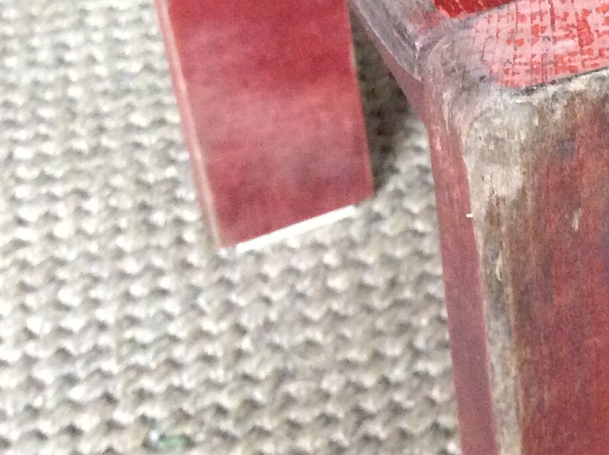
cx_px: 769
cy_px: -75
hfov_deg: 20.0
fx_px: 1599
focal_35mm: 91
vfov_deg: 15.7
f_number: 2.4
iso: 320
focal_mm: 3.3
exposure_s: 1/25
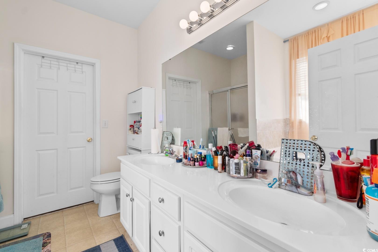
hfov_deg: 100.4
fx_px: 157
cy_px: 126
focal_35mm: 15
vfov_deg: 77.3
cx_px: 189
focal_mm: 10
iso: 100
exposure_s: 1/5
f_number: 4.5
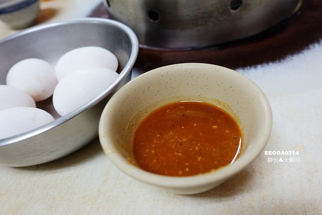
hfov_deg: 65.5
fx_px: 250
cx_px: 161
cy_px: 108
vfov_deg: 46.4
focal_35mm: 28
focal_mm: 10.15
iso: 320
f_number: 2.2
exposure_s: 1/30
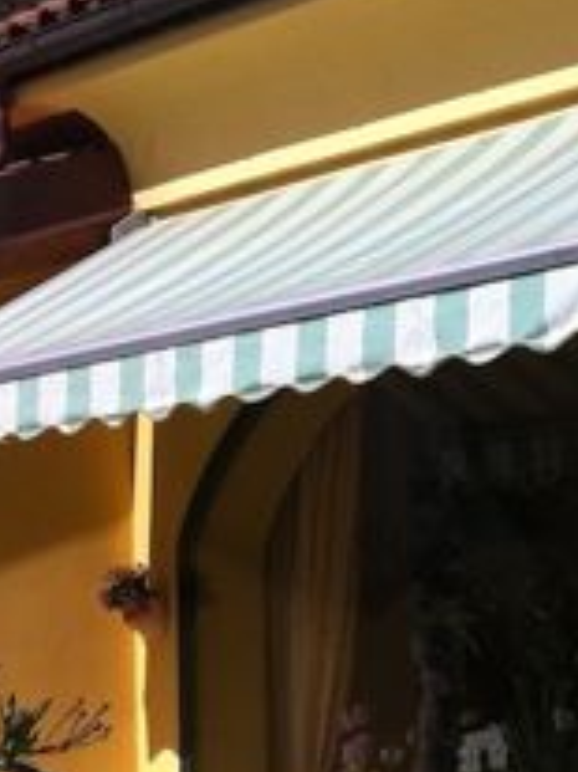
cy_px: 716
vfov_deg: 16.3
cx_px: 1065
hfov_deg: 11.5
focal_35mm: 119
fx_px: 2652
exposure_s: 1/1676
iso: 80
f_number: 2.8
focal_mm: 3.85
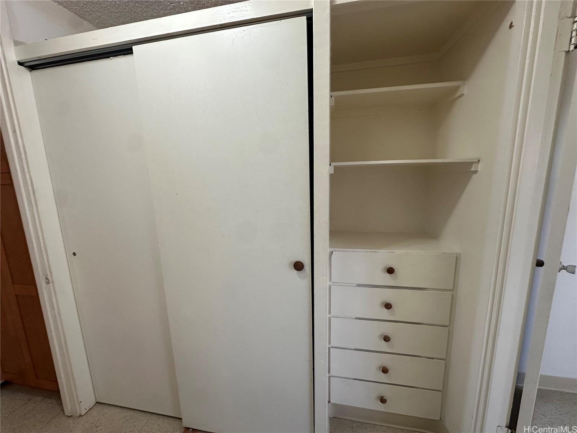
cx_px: 288
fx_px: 233
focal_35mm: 14
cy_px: 216
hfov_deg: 102.1
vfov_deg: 85.7
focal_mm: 2.22
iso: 200
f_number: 2.2
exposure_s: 1/120
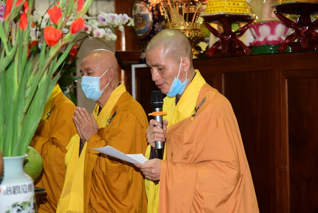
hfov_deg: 23.9
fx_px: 751
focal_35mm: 85
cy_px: 106
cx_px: 159
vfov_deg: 16.1
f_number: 4.5
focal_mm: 85
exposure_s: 1/40
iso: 640
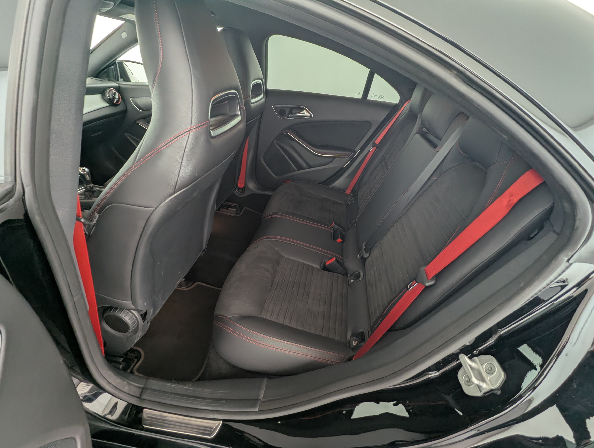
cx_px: 297
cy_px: 224
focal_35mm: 16
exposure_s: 1/39.8
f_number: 2.2
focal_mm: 2.35
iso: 69
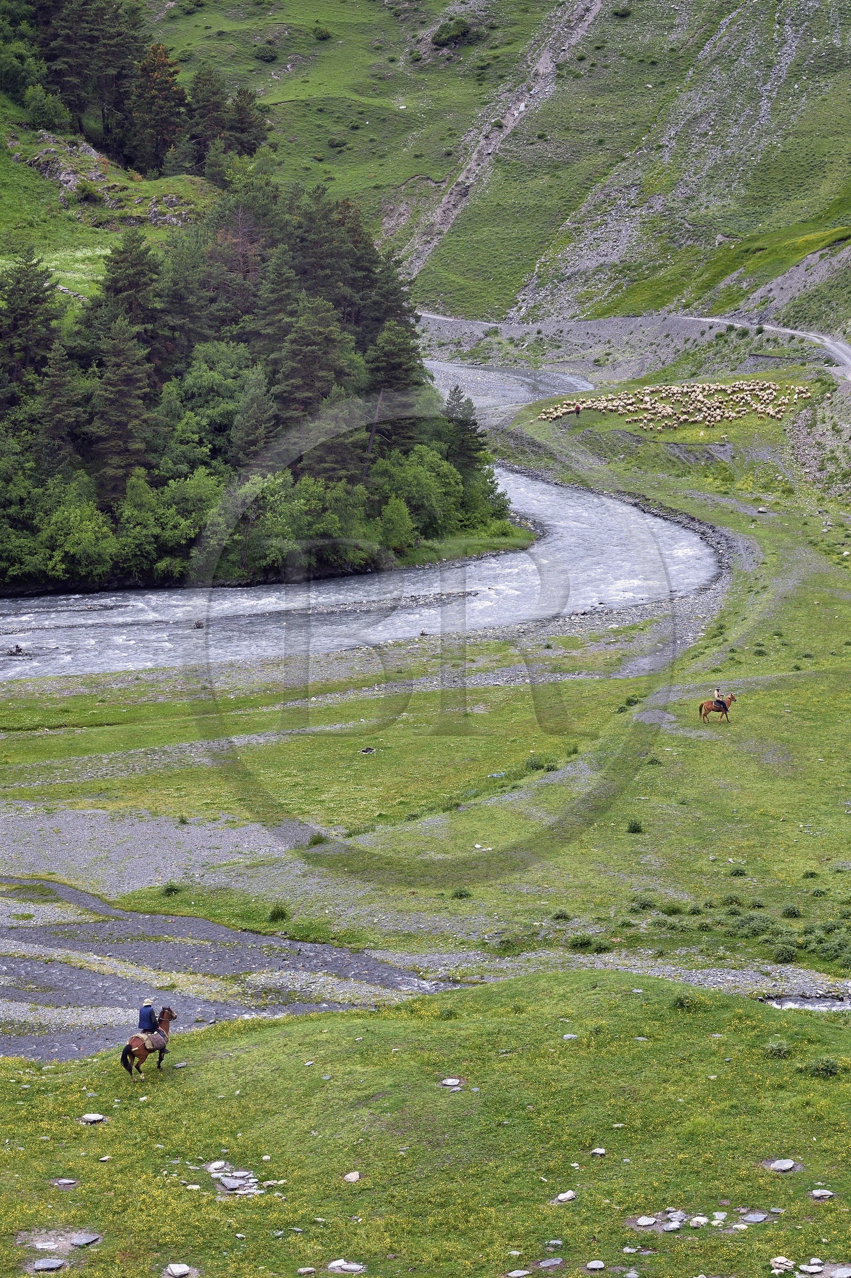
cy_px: 639
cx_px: 426
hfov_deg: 19.4
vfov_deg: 28.9
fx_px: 2484
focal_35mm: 70
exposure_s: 1/320
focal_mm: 70
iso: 400
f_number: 10
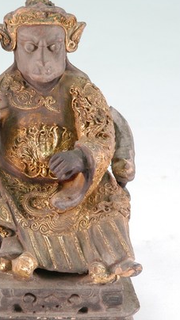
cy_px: 181
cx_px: 43
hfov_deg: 7.0
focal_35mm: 174
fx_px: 1478
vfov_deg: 12.4
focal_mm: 70
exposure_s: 1/5
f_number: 8
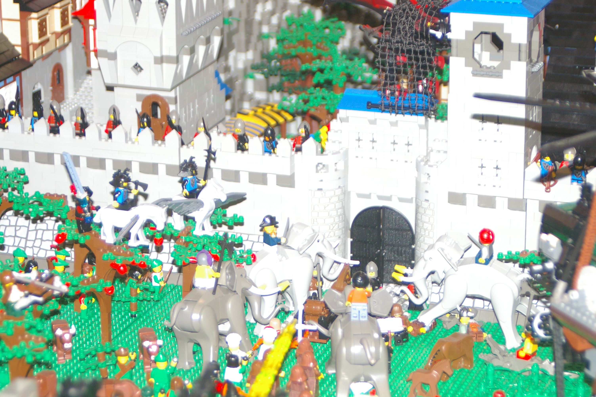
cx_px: 298
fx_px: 1985
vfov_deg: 11.4
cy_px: 198
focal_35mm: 120
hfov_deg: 17.1
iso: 800
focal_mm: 80
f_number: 5.6
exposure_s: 1/90
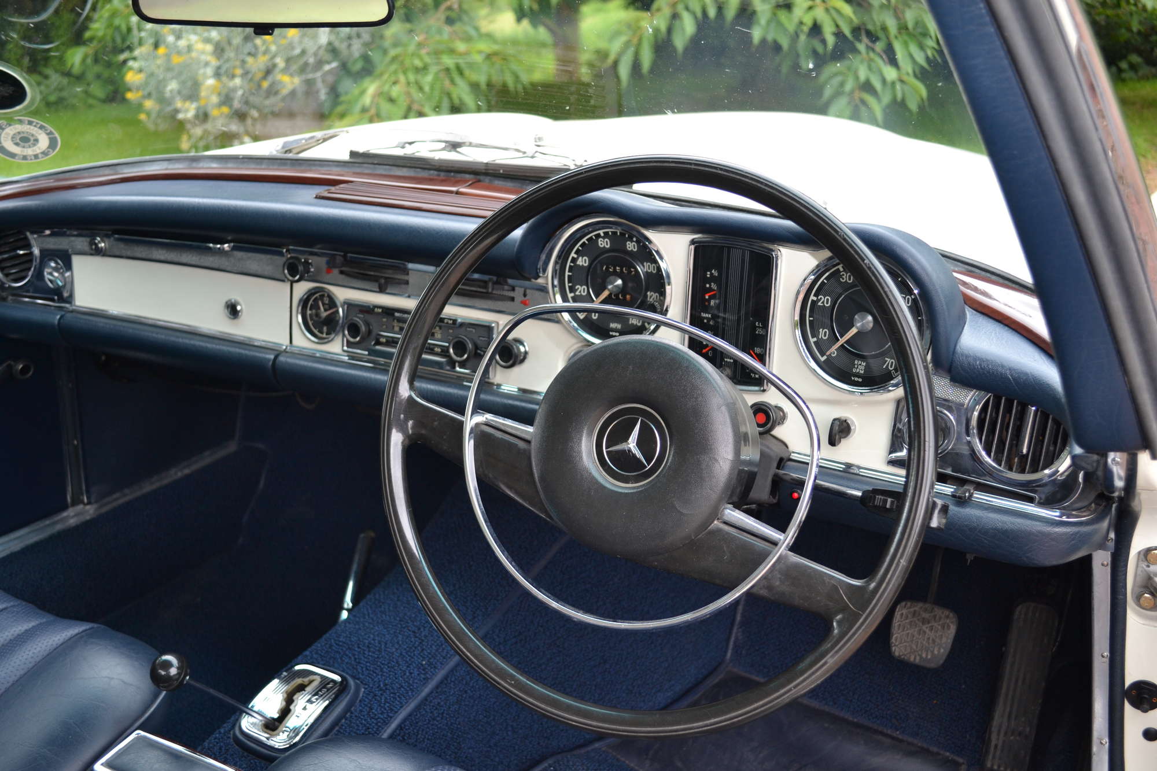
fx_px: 1157
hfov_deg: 53.1
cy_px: 386
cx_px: 578
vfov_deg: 36.9
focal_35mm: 36
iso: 250
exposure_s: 1/125
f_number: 4
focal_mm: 24
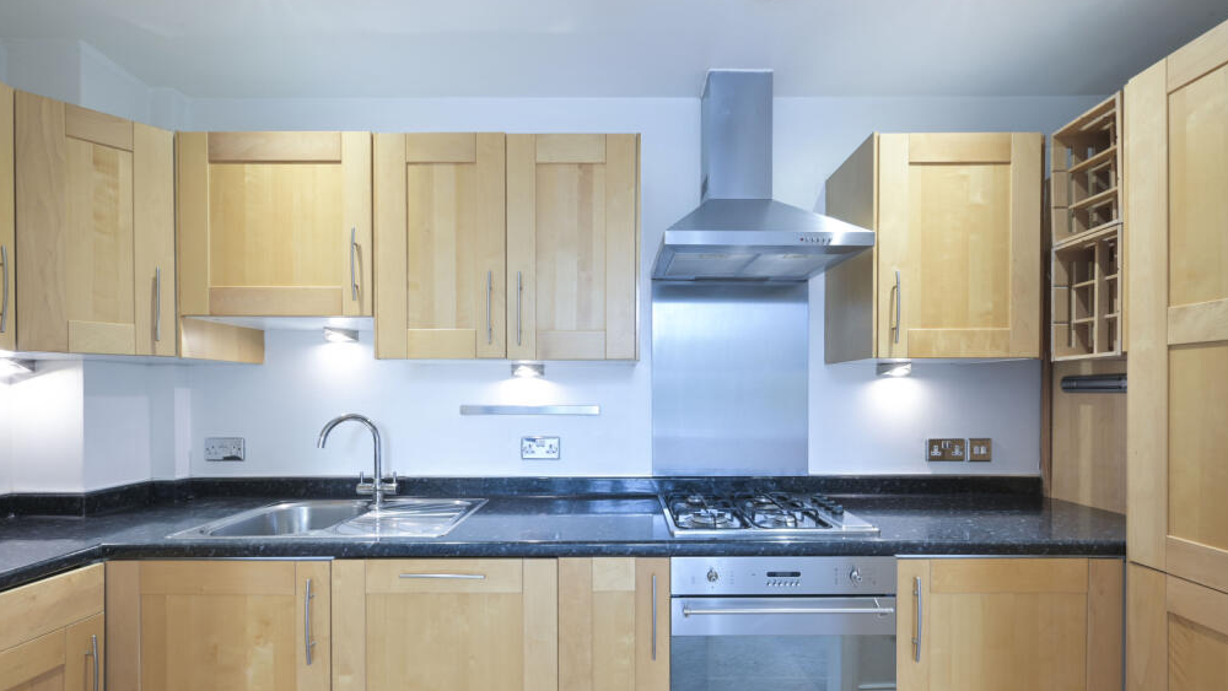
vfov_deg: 70.2
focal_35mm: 15
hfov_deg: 103.0
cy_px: 395
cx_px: 607
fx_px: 489
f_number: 16
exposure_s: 3
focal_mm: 14
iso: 200
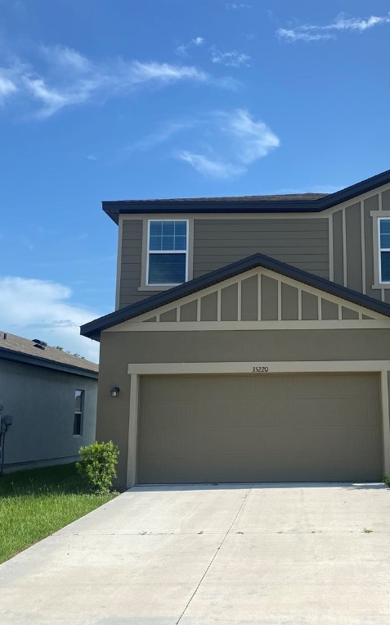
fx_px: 629
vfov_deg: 52.7
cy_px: 311
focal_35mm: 37
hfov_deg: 33.6
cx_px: 299
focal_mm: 4.25
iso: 32
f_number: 1.8
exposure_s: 1/3125
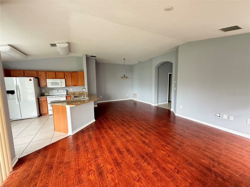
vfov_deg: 85.7
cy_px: 94
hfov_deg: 102.1
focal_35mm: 14
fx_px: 101
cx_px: 125
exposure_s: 1/60
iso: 400
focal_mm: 2.22
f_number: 2.2
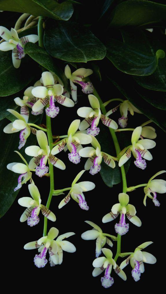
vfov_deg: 24.5
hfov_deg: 13.9
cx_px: 80
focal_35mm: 87
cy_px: 148
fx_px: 681
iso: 250
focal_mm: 82
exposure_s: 1/5
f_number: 22
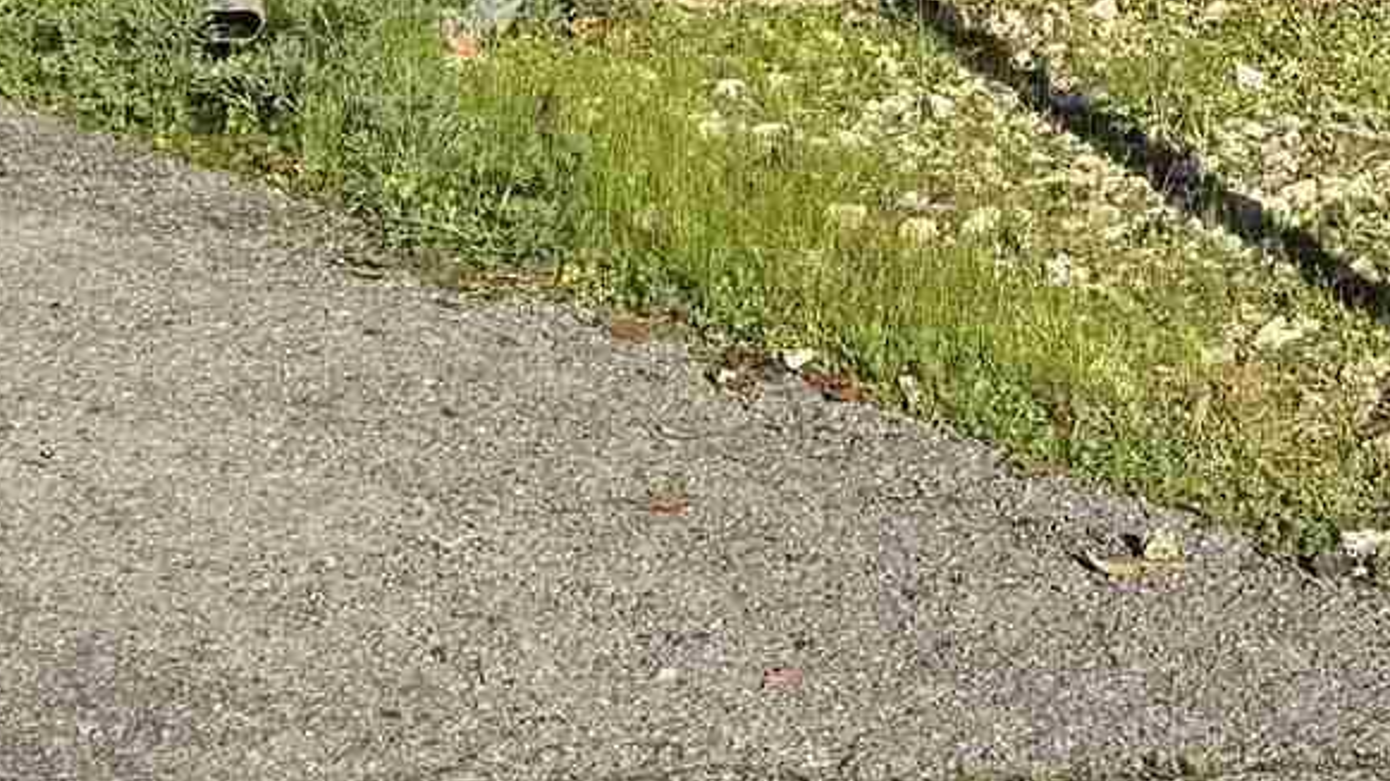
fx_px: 5085
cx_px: 1261
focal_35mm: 138
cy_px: -1204
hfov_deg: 15.4
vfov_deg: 8.0
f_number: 1.78
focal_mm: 6.76
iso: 80
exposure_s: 1/2710
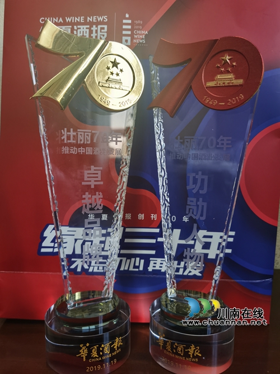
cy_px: 187
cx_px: 140
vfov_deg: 65.3
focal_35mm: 27
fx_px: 291
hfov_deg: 51.3
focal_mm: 5.56
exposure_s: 1/120
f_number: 1.6
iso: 200
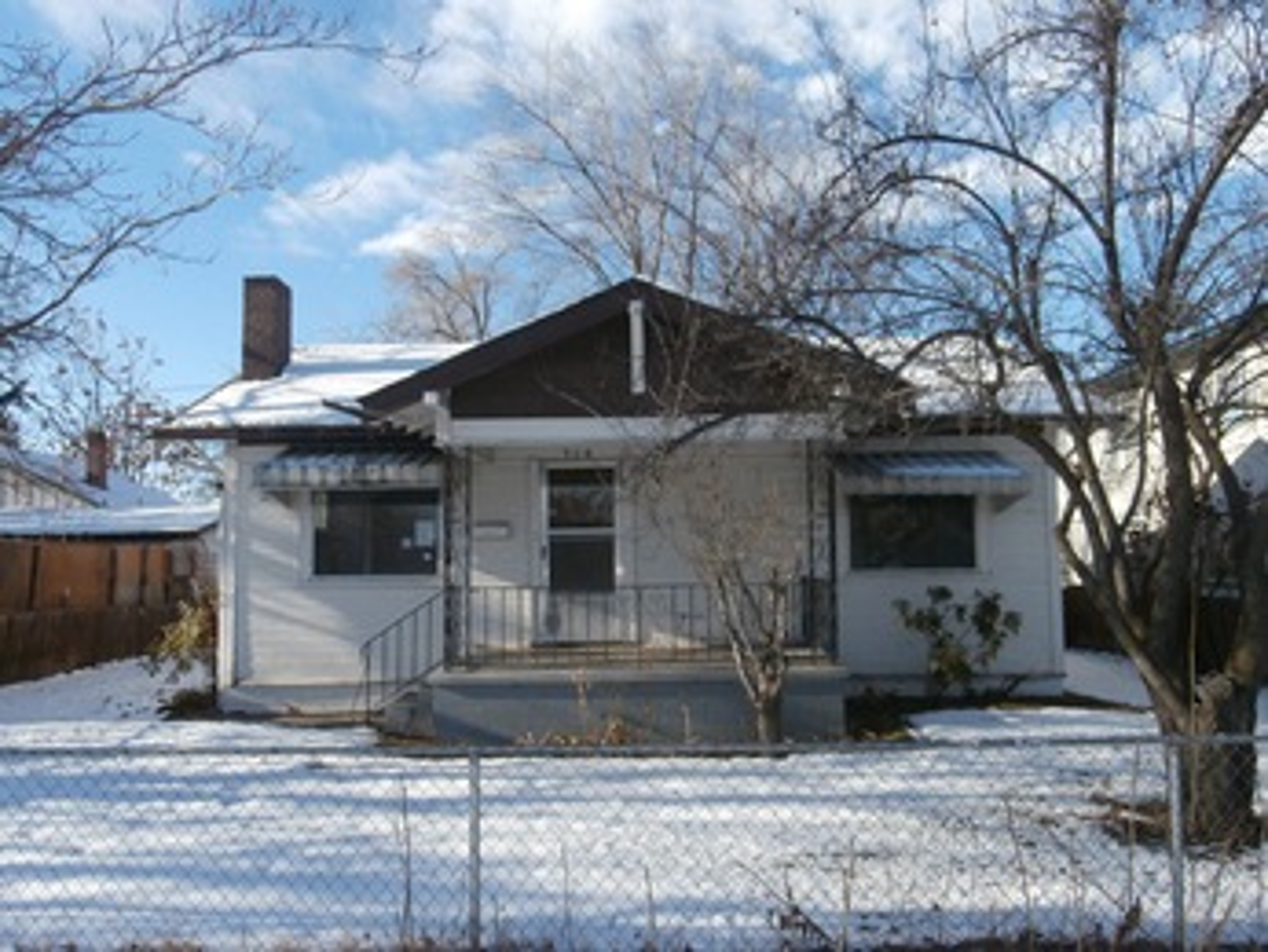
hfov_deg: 59.9
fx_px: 1100
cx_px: 634
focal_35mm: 30
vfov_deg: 46.8
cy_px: 476
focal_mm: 5.36
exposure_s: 1/640
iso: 100
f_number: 3.5
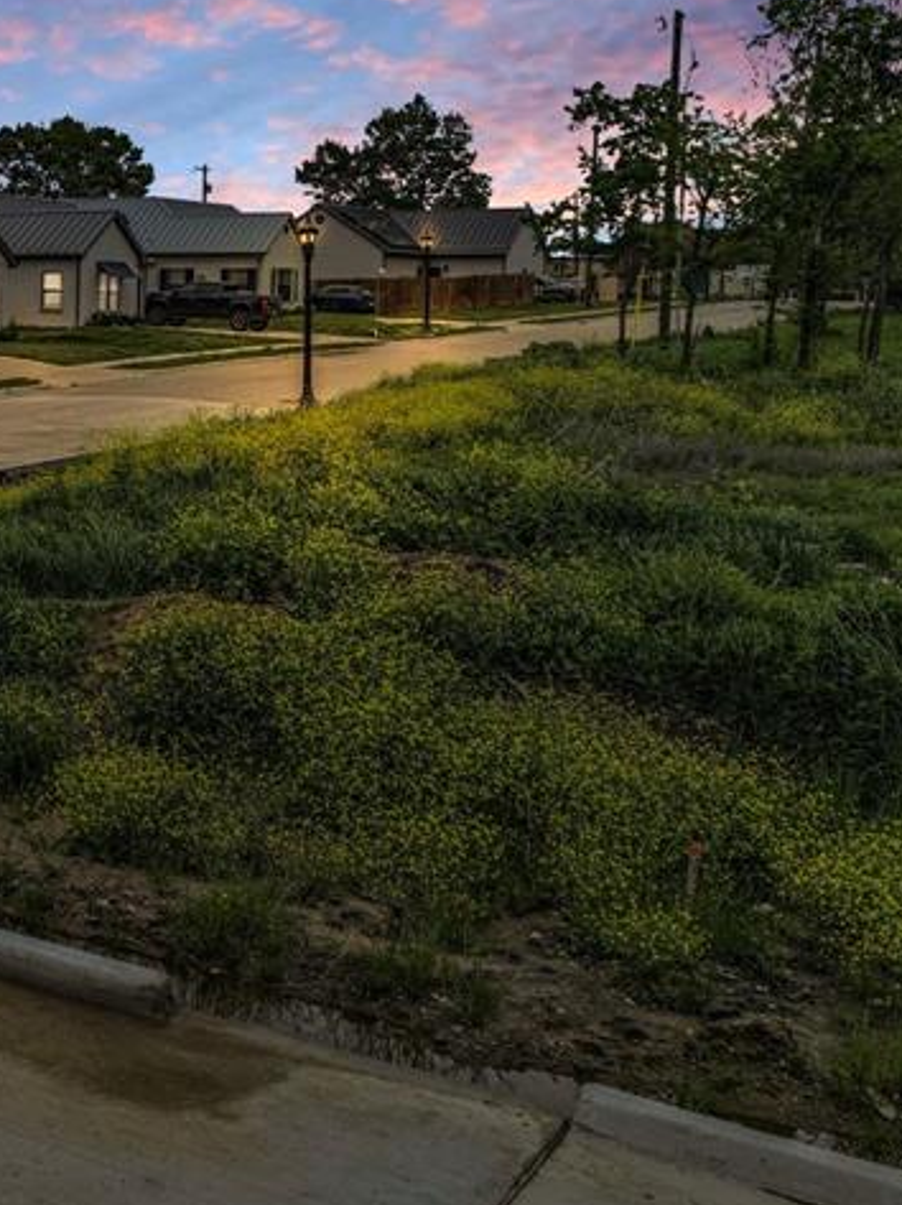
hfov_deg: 24.5
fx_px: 1809
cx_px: -262
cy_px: 408
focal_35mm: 52
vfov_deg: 36.5
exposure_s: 1/3000
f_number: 1.7
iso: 130
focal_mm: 6.72
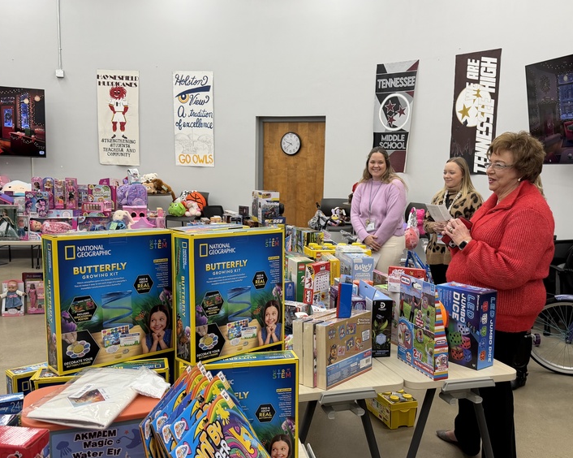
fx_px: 576
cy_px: 244
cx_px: 312
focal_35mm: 34
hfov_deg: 52.8
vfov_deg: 43.3
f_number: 1.78
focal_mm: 6.76
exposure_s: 1/120
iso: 160
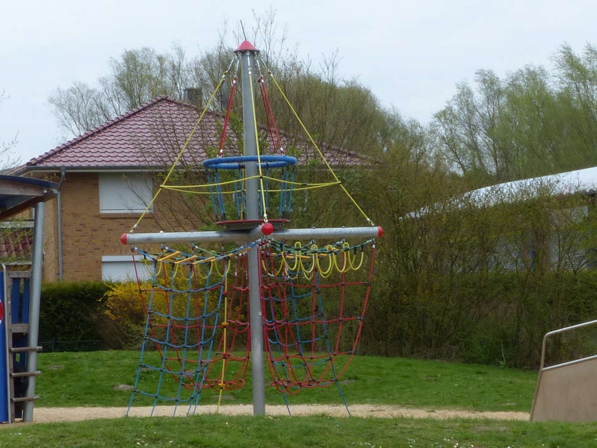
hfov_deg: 19.3
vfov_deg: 14.5
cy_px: 308
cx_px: 315
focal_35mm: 102
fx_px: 1759
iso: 100
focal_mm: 8.7
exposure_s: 1/60
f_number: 8
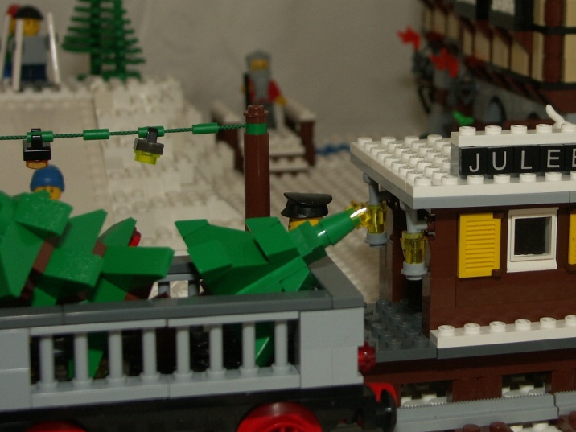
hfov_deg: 23.7
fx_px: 1364
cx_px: 405
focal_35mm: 82
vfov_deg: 18.0
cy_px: 161
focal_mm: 12.42
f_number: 2.8
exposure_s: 1/50
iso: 100
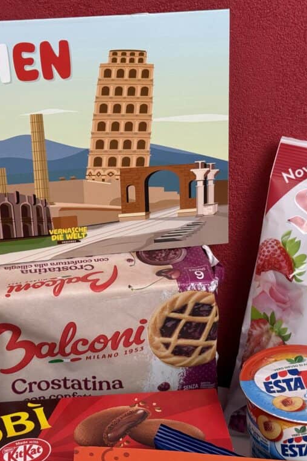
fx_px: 857
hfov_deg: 20.3
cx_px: 131
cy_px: 231
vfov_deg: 30.1
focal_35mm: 67
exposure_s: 1/100
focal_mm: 6.76
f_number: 1.78
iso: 80
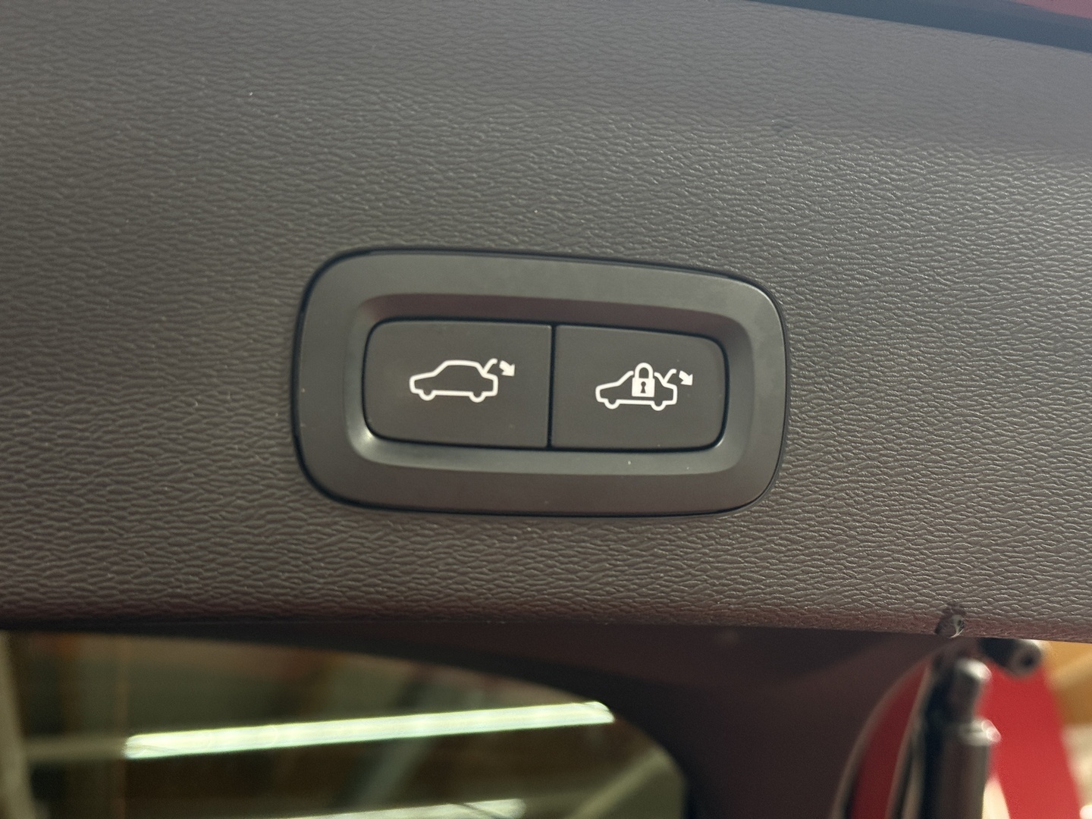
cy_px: 410
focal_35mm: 48
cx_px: 546
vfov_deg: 30.3
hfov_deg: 39.7
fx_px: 1514
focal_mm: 6.76
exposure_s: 1/60
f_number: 1.78
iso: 250
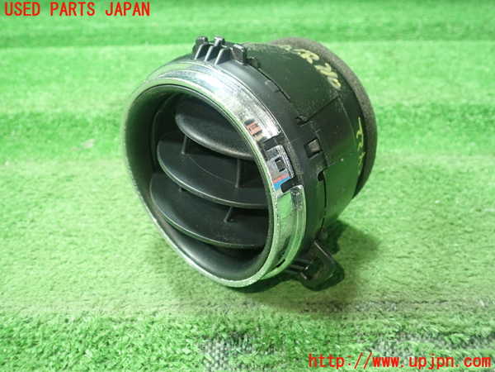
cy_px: 186
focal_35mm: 30
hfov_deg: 60.0
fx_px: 429
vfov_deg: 46.8
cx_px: 248
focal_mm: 5.5
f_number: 2.3
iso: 800
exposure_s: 1/100
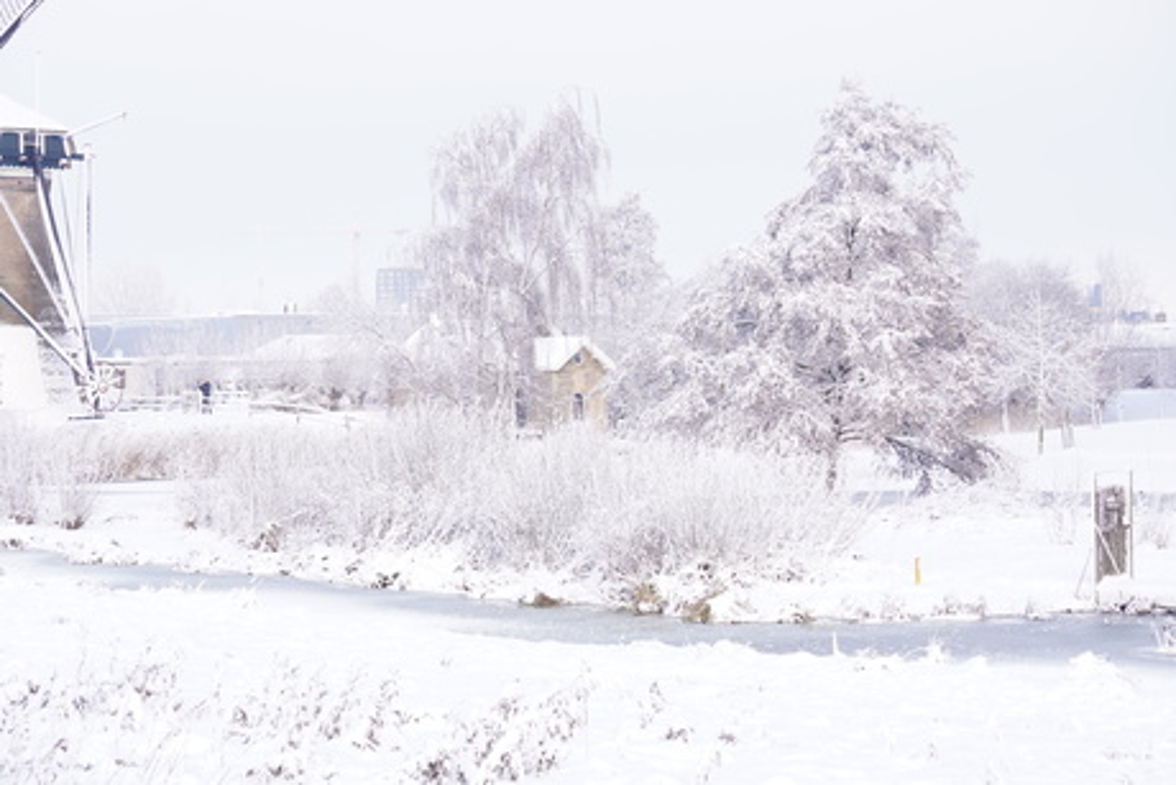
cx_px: 588
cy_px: 392
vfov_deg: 16.6
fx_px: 2696
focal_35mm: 82
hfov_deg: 24.6
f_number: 8
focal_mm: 55
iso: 200
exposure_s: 1/100
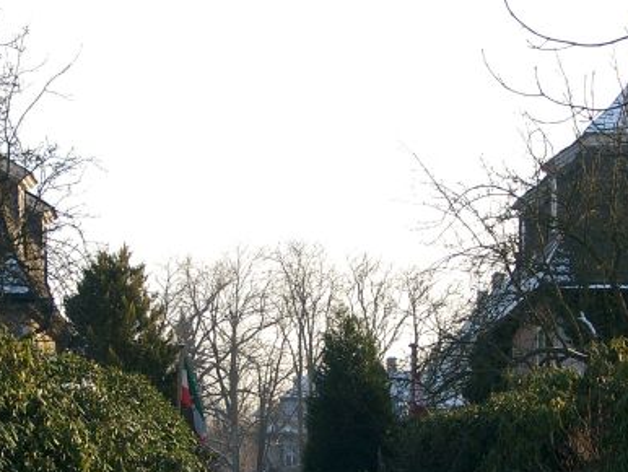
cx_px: 278
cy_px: 342
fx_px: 2142
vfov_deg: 12.5
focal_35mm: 118
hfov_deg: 16.7
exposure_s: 1/242
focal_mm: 11.76
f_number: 4
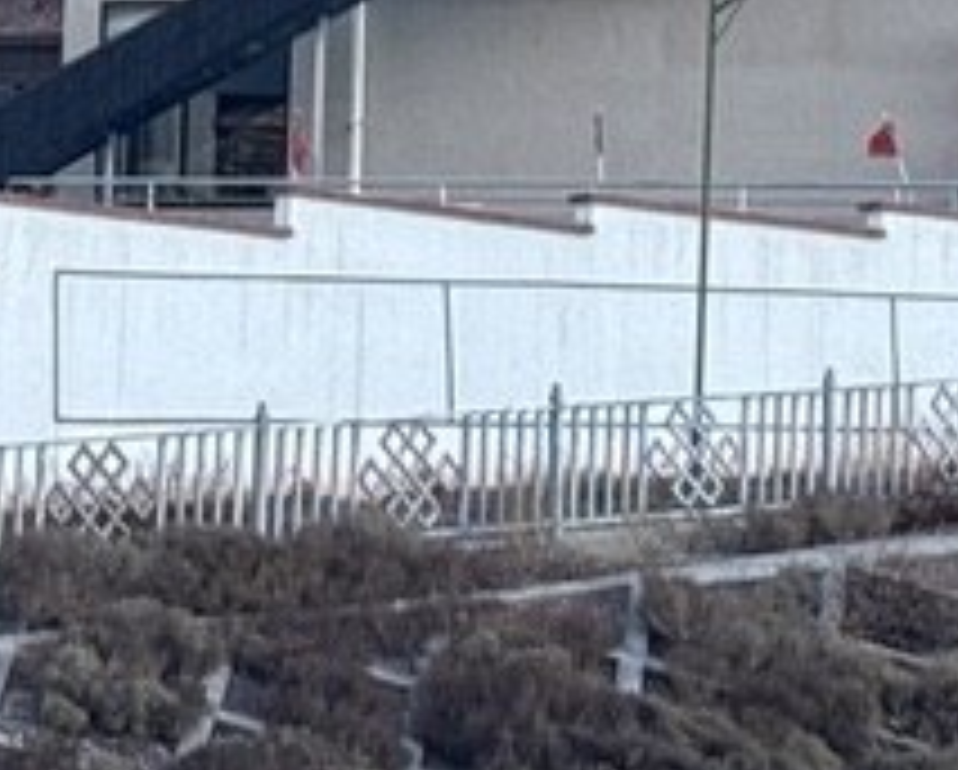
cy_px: -874
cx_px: 382
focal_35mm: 225
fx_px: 6388
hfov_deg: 8.6
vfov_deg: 6.6
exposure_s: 1/636
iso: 64
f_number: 1.78
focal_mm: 6.76
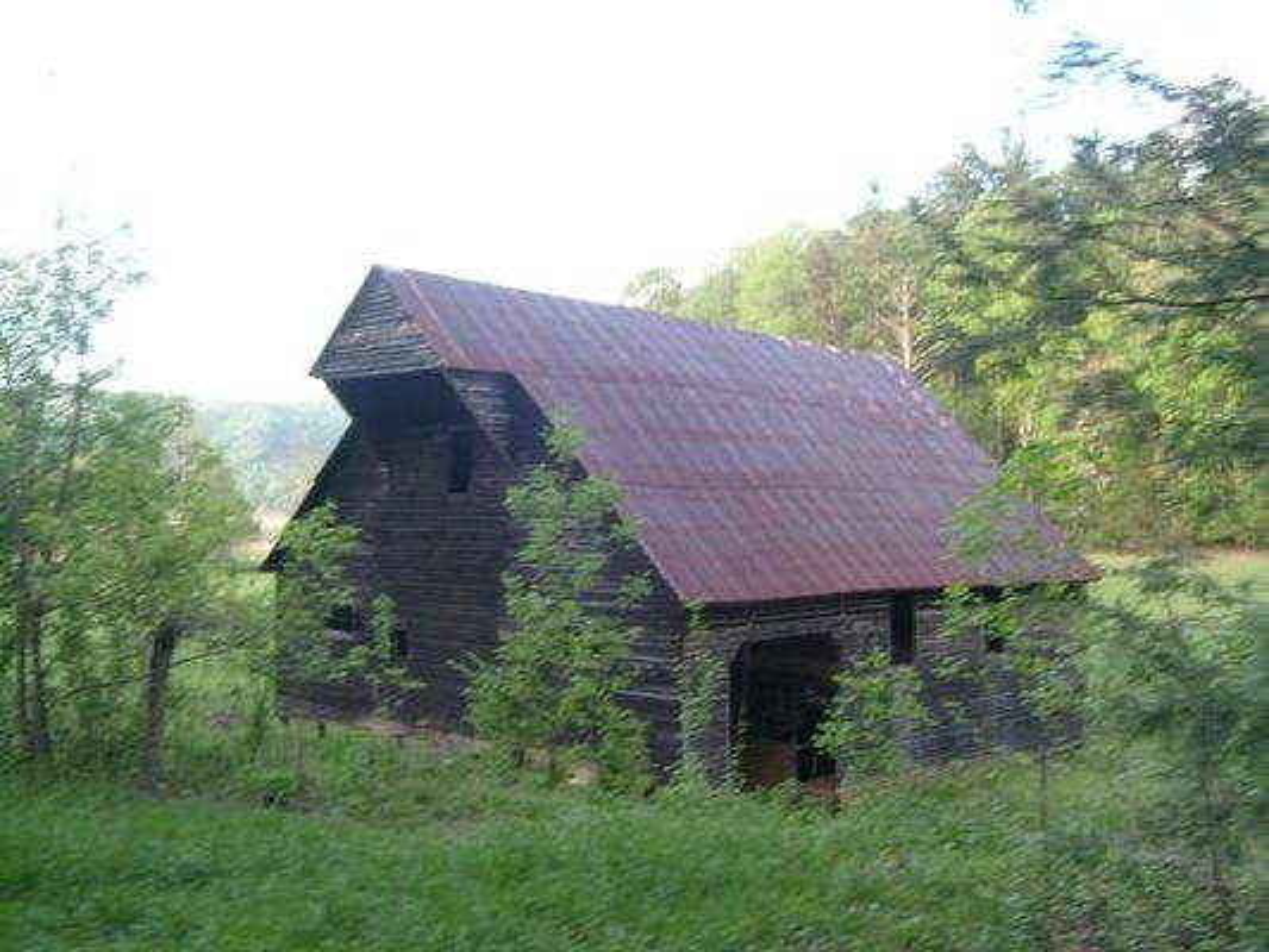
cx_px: 634
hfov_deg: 52.6
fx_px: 1283
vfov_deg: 40.7
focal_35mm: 35
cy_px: 476
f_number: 2.8
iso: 80
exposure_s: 1/60
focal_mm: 5.8
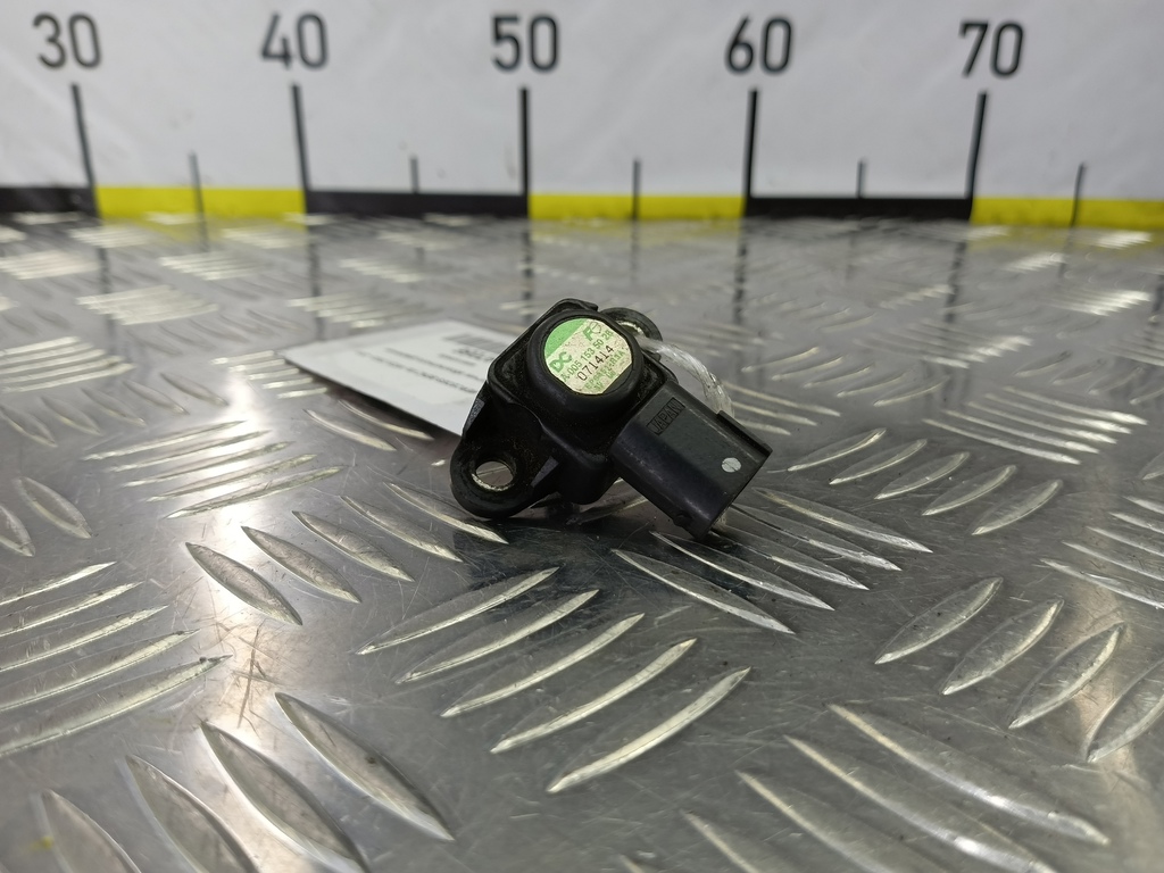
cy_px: 436
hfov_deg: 73.9
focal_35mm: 23
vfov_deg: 58.9
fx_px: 773
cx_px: 582
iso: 101
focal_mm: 4.11
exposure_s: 1/50
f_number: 1.6
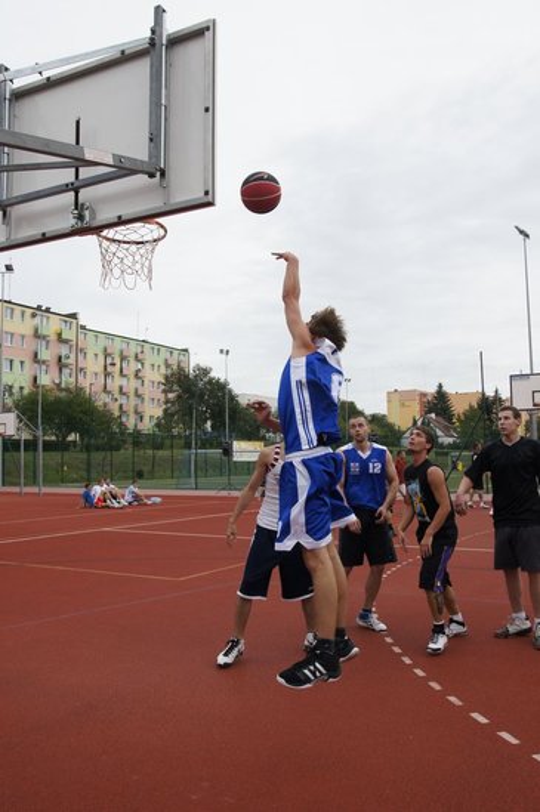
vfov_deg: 57.3
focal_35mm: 33
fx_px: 744
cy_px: 406
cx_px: 270
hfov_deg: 39.9
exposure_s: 1/800
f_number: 10
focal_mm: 22
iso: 800
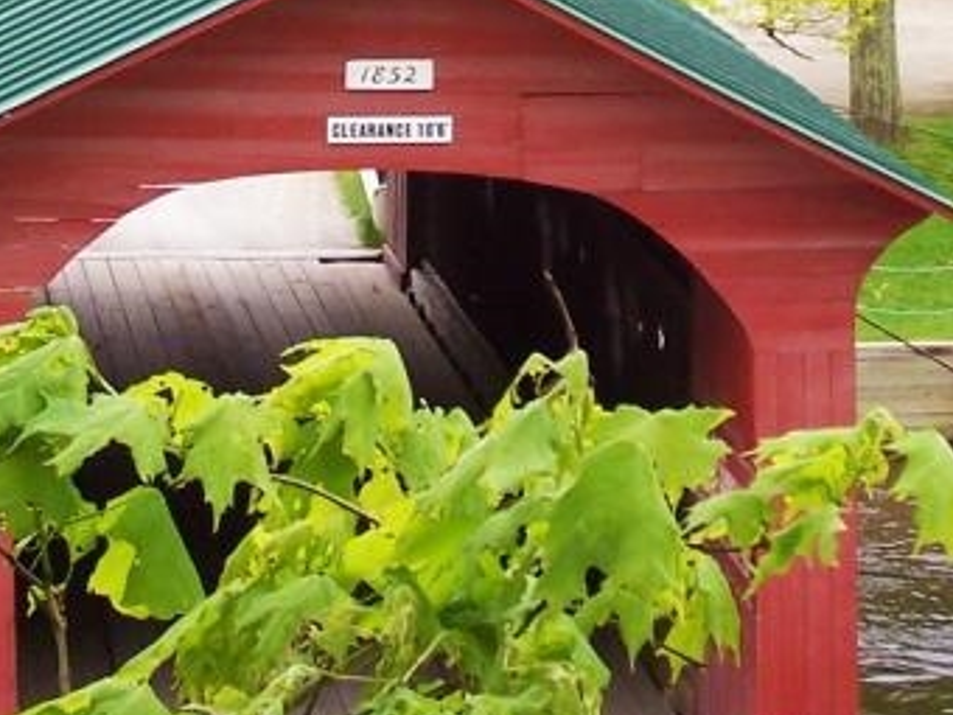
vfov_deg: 7.3
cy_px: -342
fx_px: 5479
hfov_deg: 9.9
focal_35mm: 199
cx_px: 642
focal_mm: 10.8
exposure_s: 1/90
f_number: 4
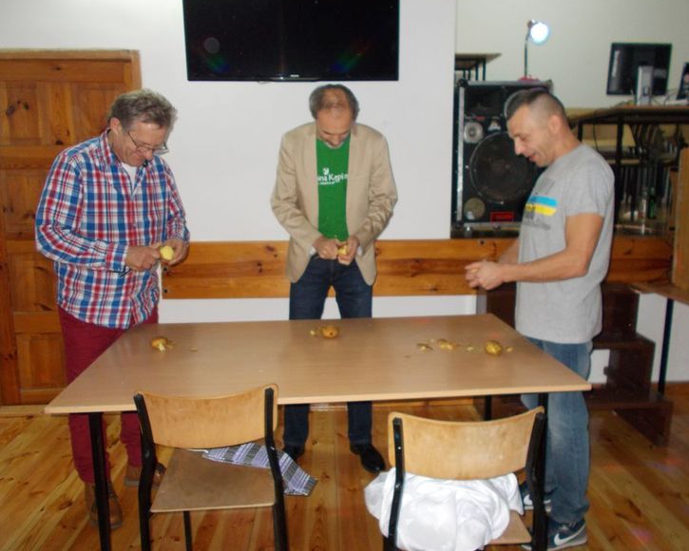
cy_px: 274
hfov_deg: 62.2
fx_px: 571
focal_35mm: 28
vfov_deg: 51.5
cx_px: 350
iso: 220
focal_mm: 4.6
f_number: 3.2
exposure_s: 1/25
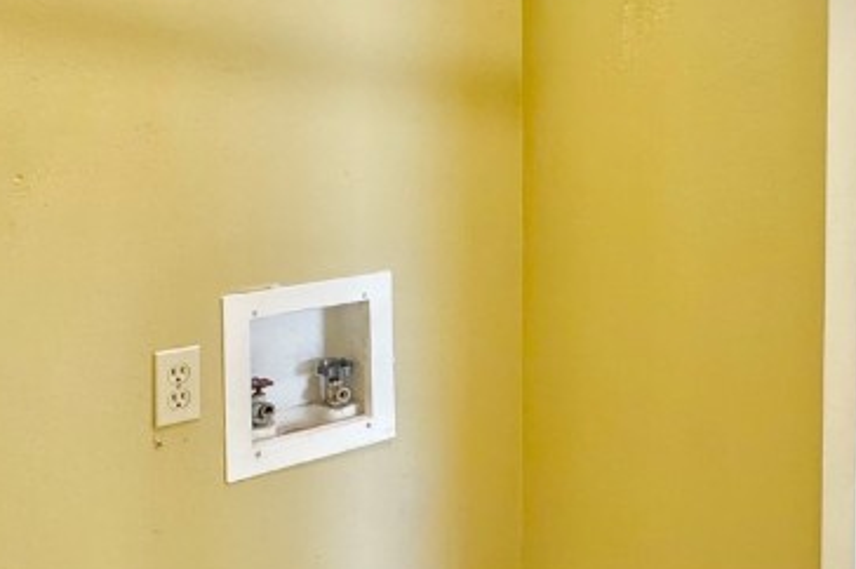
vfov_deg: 32.0
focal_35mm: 41
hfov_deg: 46.9
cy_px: 150
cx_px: 553
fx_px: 974
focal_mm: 2.22
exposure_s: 1/60
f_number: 2.2
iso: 320
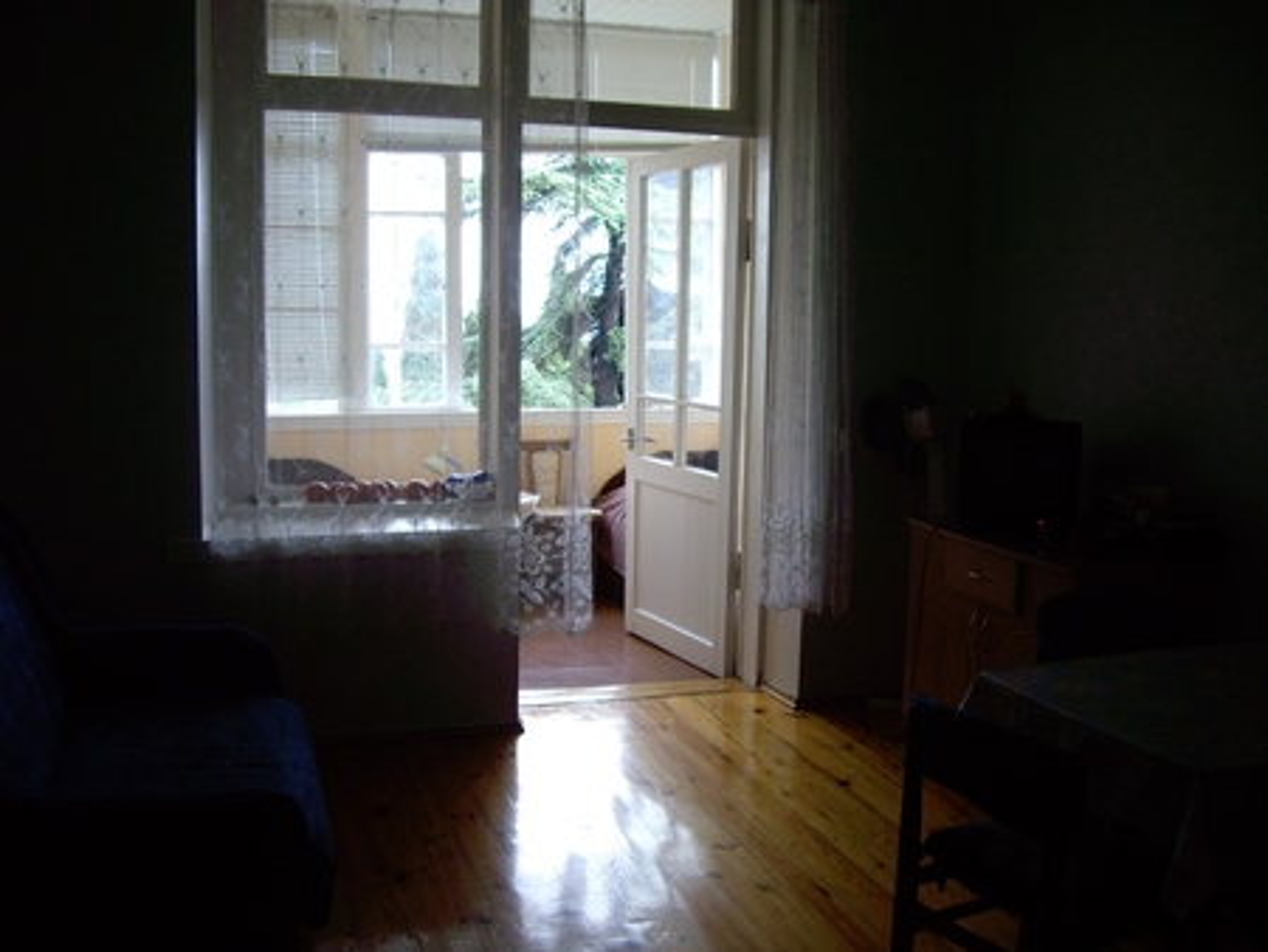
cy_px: 476
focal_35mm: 38
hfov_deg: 49.0
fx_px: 1393
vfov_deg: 37.8
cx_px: 634
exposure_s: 1/60
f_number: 2.7
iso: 100
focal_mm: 6.2
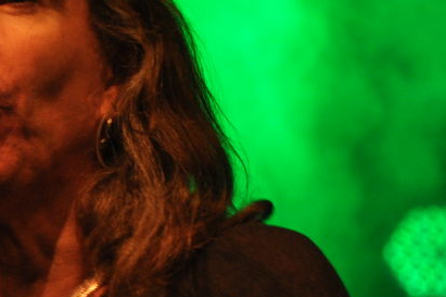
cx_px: -36
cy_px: 369
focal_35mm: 525
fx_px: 6496
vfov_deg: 2.6
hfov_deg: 3.9
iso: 640
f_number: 4
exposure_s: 1/60
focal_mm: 90
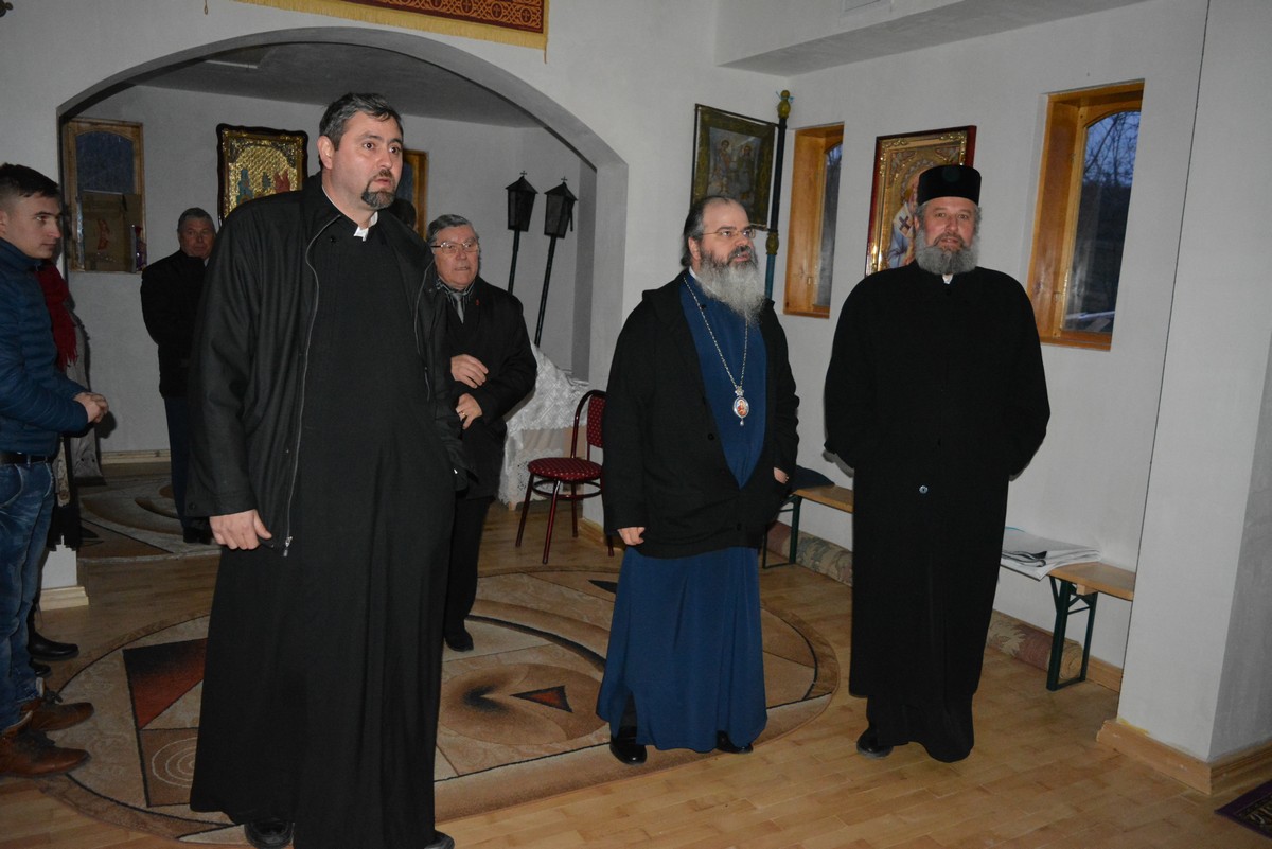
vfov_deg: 48.0
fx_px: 954
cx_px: 636
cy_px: 424
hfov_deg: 67.4
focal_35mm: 27
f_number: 3.5
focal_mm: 18
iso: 3200
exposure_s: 1/60
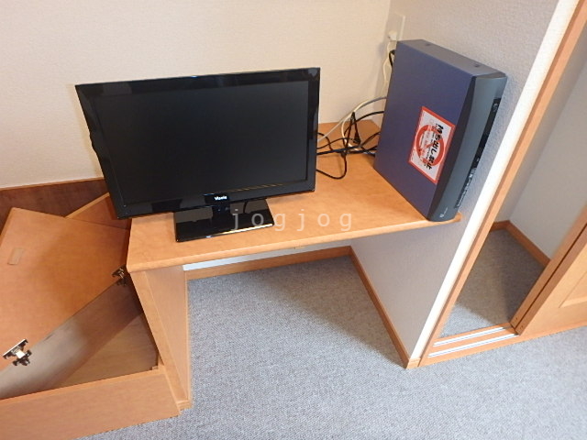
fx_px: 356
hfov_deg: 79.0
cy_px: 220
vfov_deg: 63.4
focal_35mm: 21
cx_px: 294
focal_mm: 3.7
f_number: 3.5
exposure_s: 1/30
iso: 400
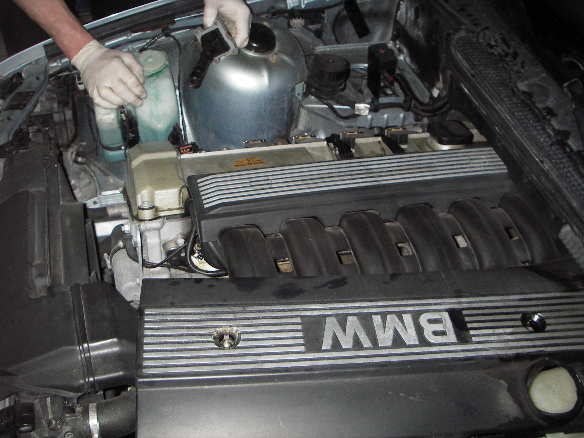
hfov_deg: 49.0
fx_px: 641
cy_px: 219
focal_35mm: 38
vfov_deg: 37.7
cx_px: 292
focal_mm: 6.3
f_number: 3.3
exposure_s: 1/30
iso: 100
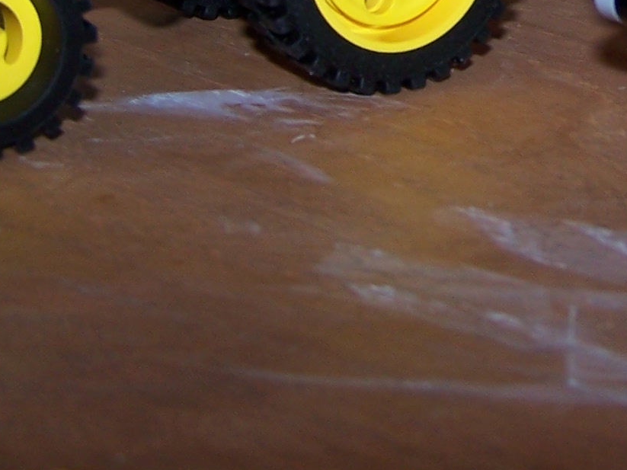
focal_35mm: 119
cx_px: 654
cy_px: -213
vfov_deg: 11.9
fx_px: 2155
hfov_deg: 16.2
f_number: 2.8
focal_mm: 6.3
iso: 80
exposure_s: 1/60
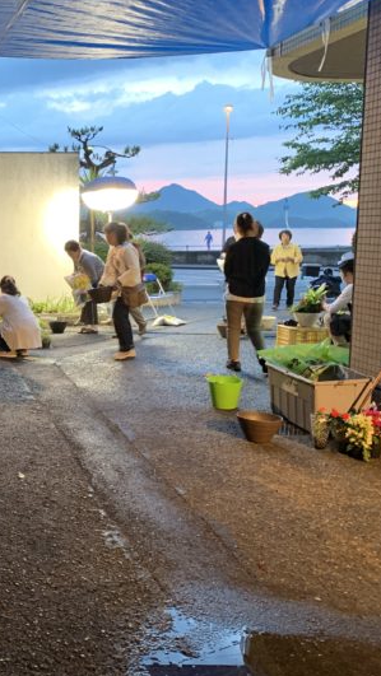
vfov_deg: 50.5
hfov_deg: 28.0
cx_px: 1
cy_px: 328
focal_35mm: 40
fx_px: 718
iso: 500
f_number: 1.8
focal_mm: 4.25
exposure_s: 1/30
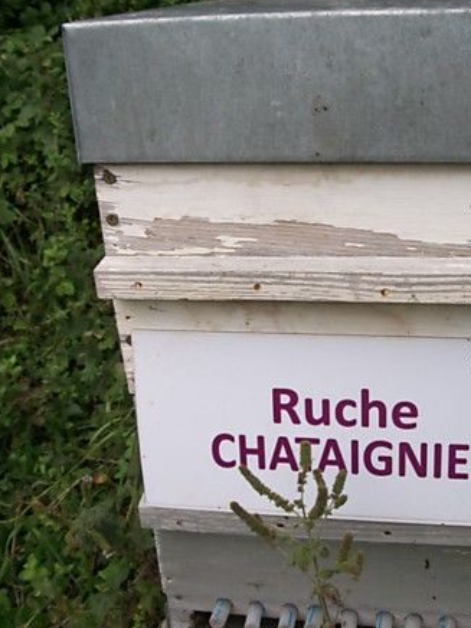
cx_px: 314
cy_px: 326
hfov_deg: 32.6
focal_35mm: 44
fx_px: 798
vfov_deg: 42.9
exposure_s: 1/100
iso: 80
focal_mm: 5.7
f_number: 2.9
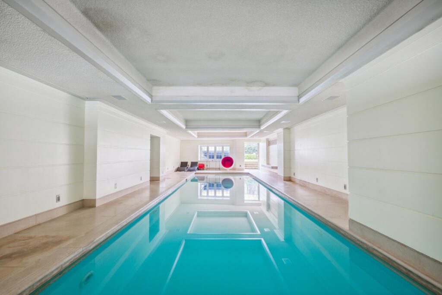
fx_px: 184
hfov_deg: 100.4
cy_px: 148
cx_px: 221
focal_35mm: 15
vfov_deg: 77.3
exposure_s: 1/1.25
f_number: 8
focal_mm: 10
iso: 640
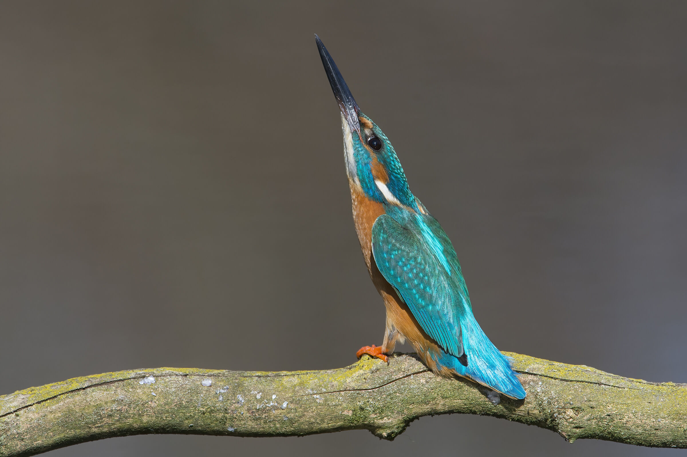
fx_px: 7628
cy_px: 228
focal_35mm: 400
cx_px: 344
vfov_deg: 3.4
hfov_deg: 5.2
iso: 1000
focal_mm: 400
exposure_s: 1/2000
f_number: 7.1
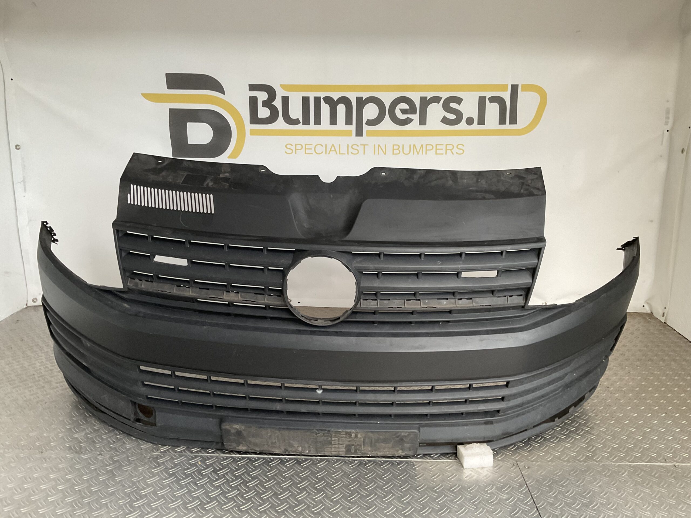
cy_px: 259
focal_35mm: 29
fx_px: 579
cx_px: 346
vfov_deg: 48.2
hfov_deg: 61.7
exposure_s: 1/60
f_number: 1.8
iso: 125
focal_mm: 3
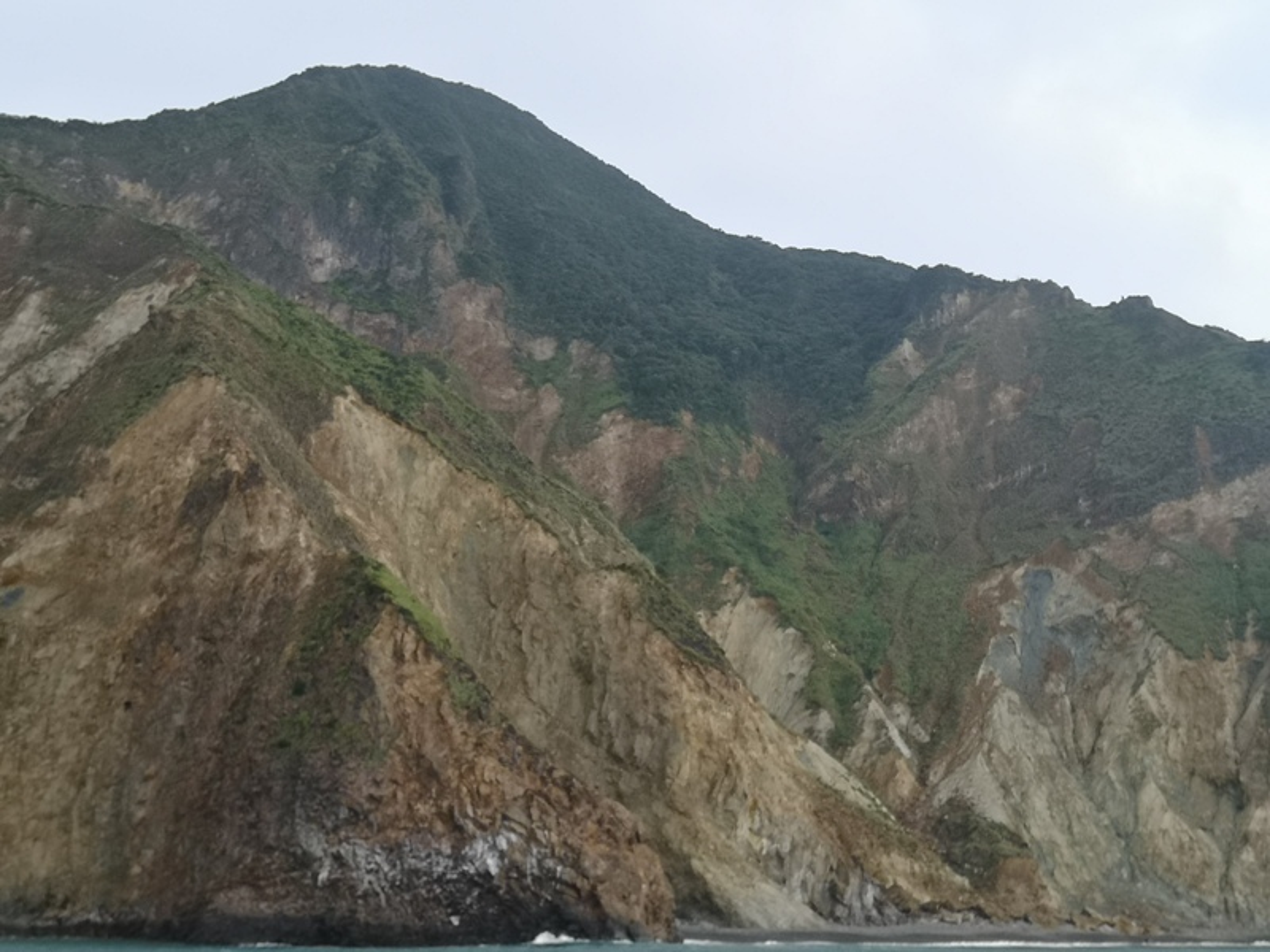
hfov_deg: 37.5
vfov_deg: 28.6
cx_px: 635
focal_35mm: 51
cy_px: 476
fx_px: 1871
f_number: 1.8
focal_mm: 3.95
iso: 64
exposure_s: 1/180
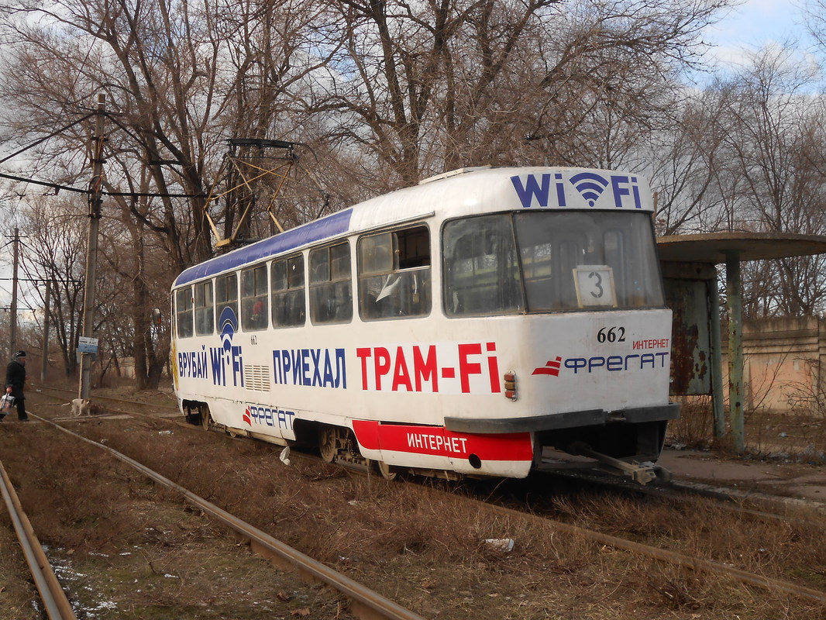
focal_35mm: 38
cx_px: 413
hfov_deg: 49.0
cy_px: 310
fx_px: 907
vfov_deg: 37.7
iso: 80
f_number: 4.2
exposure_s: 1/200
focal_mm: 6.8
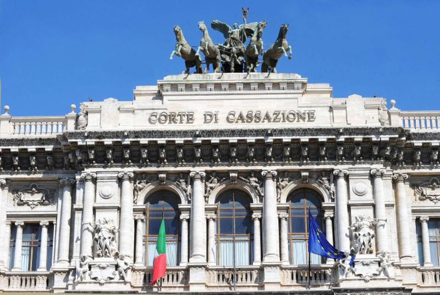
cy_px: 148
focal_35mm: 80
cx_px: 220
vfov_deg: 17.1
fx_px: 980
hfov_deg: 25.3
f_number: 10
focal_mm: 80
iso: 320
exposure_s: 1/640
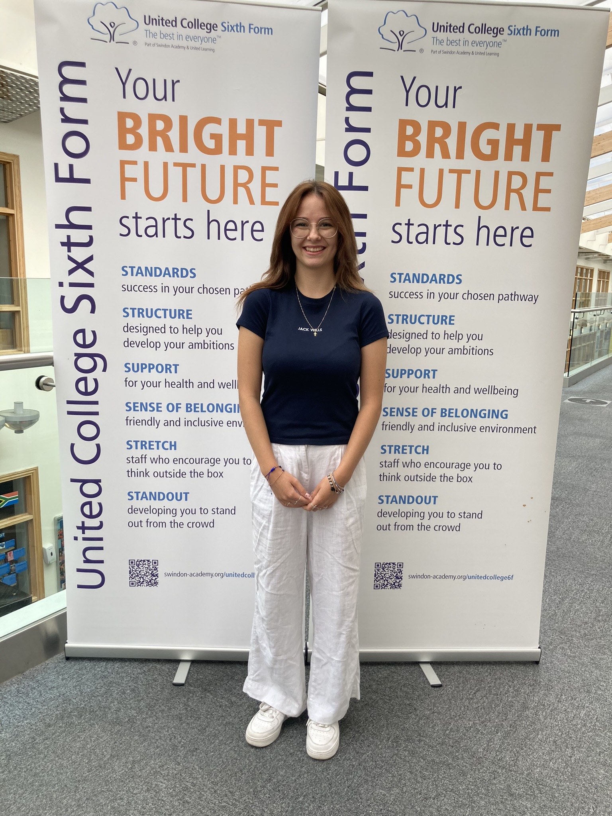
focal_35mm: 28
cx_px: 306
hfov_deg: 49.7
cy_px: 408
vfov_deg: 63.4
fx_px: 660
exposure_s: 1/361
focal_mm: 3.99
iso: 20
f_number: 1.8
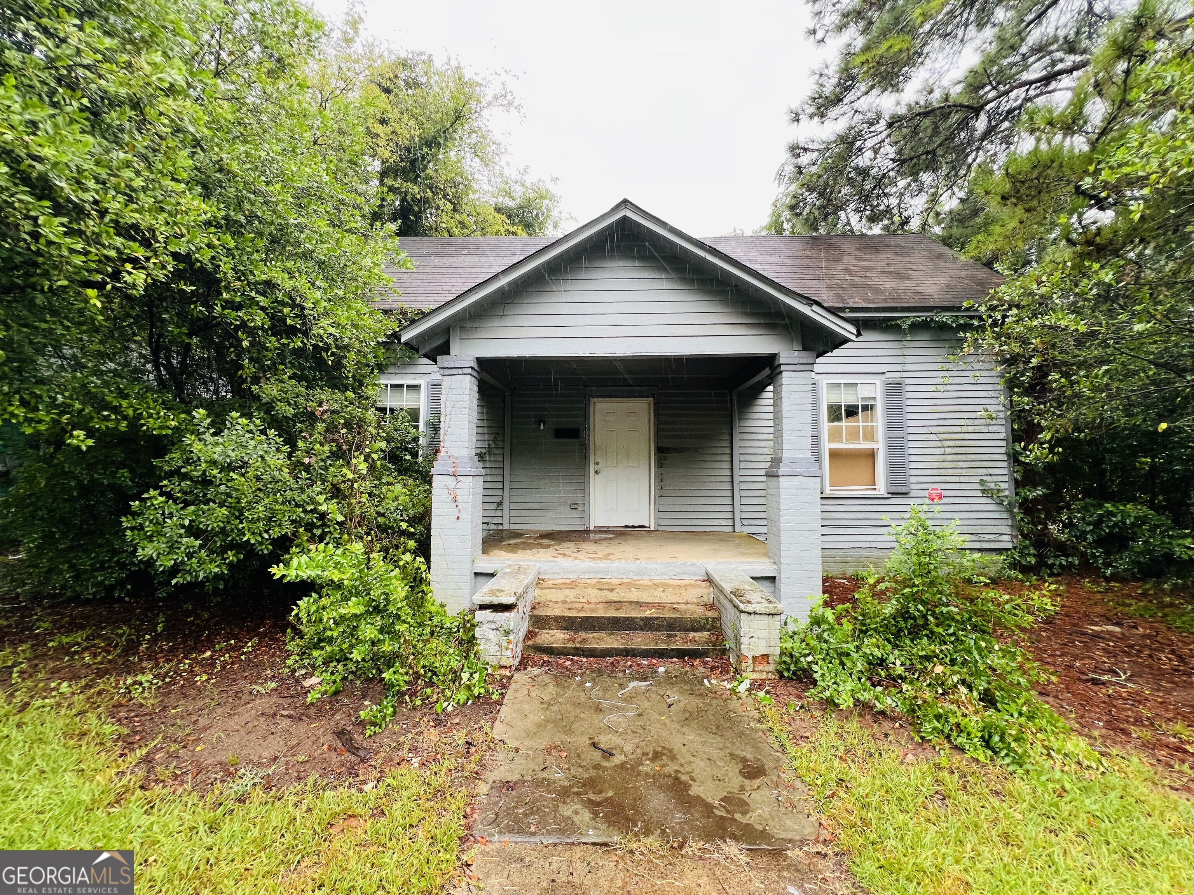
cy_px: 448
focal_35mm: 13
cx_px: 597
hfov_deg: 106.2
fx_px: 448
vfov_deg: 89.9
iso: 80
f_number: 1.8
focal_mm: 1.57
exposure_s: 1/99
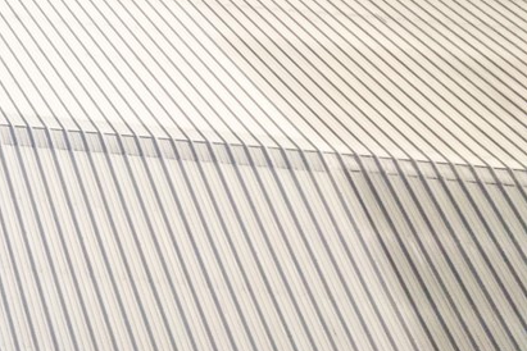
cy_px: -118
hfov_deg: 13.3
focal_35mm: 109
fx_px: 1596
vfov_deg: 12.2
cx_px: -776
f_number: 2.8
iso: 3200
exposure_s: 1/640
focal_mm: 8.38
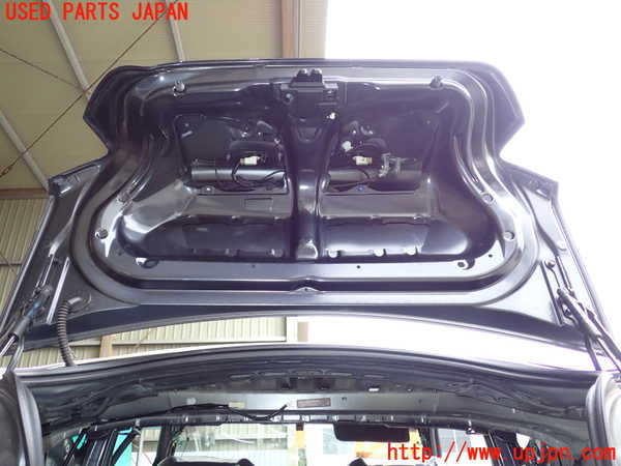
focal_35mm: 30
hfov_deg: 60.0
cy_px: 233
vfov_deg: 46.8
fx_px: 538
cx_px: 310
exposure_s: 1/125
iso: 100
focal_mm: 5.4
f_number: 2.3
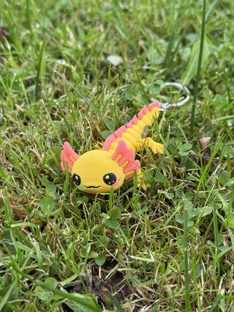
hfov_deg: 29.7
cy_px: 159
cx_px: 115
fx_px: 442
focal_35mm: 49
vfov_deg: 38.9
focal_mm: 6.76
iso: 64
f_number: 1.78
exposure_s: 1/675
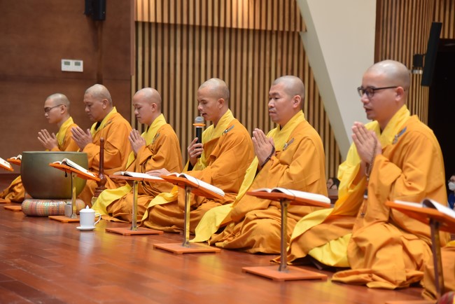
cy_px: 152
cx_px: 228
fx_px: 1037
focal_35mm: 82
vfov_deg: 16.7
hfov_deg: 24.8
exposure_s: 1/125
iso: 1250
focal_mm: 82
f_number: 4.5
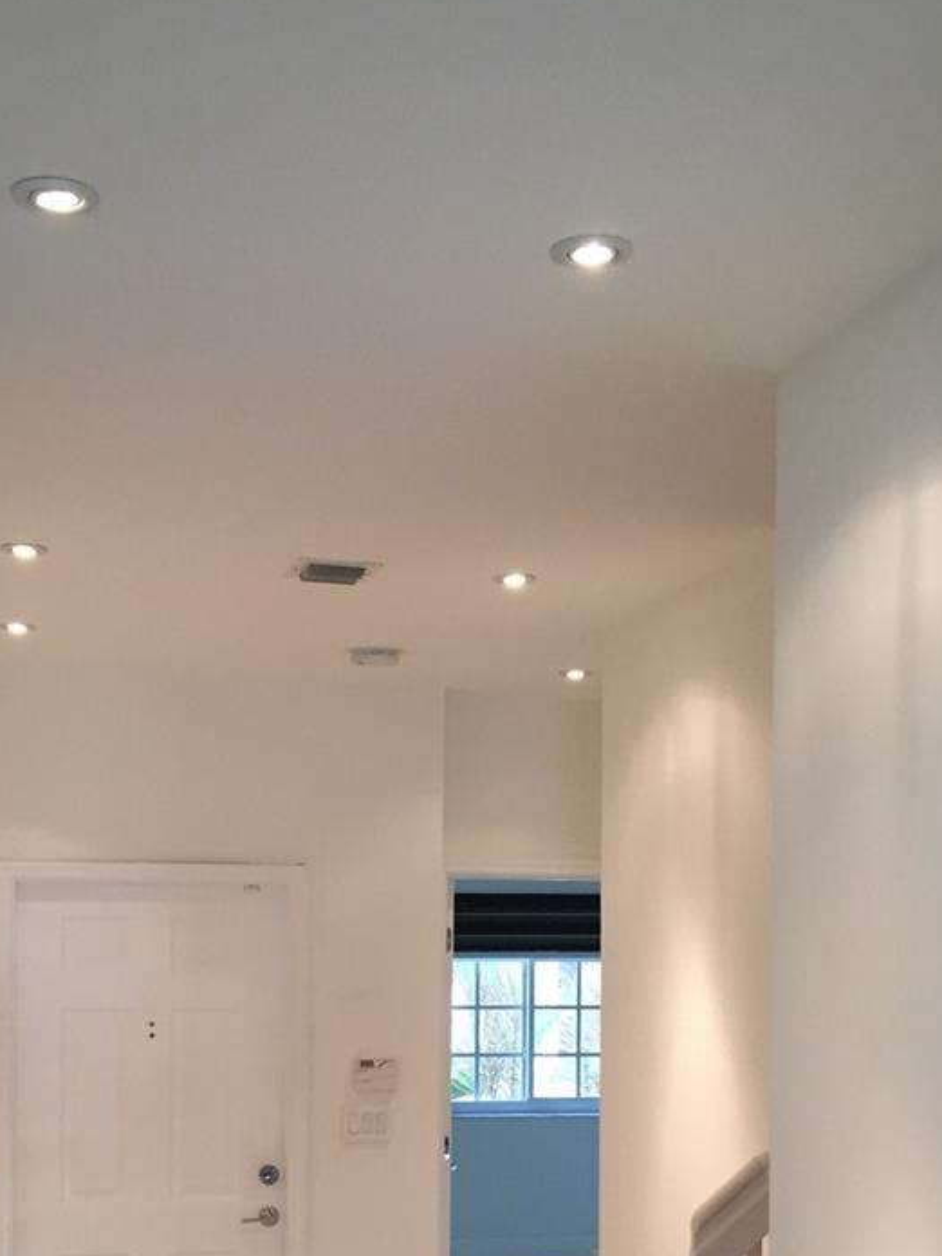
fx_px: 1814
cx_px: 363
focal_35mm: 50
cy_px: 971
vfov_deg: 37.1
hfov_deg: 29.0
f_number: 2.2
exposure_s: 1/30
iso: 50
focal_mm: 4.15
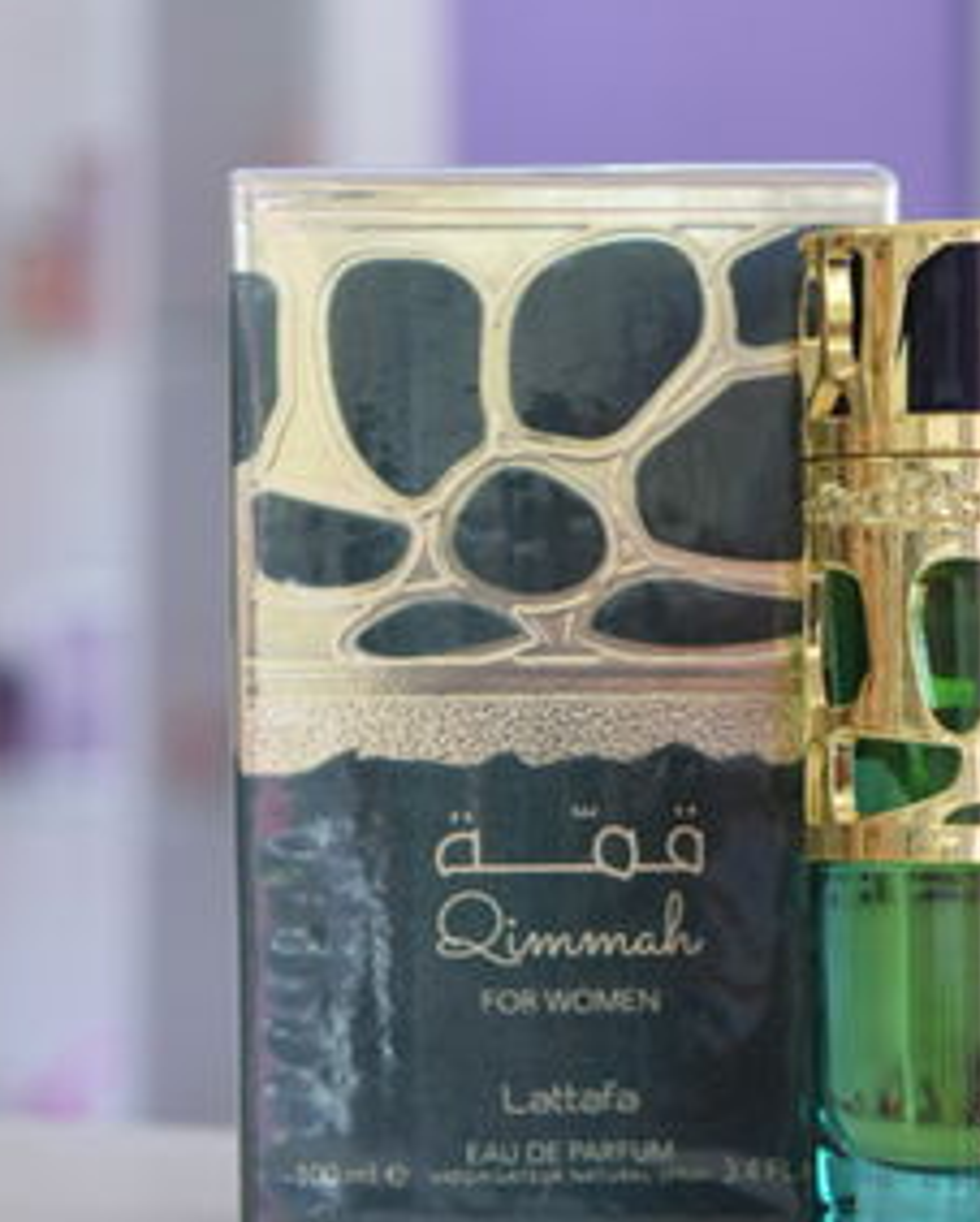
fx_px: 5936
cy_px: 725
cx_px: 825
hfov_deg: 9.4
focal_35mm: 164
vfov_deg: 11.7
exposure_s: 1/200
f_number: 4.5
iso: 800
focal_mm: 55
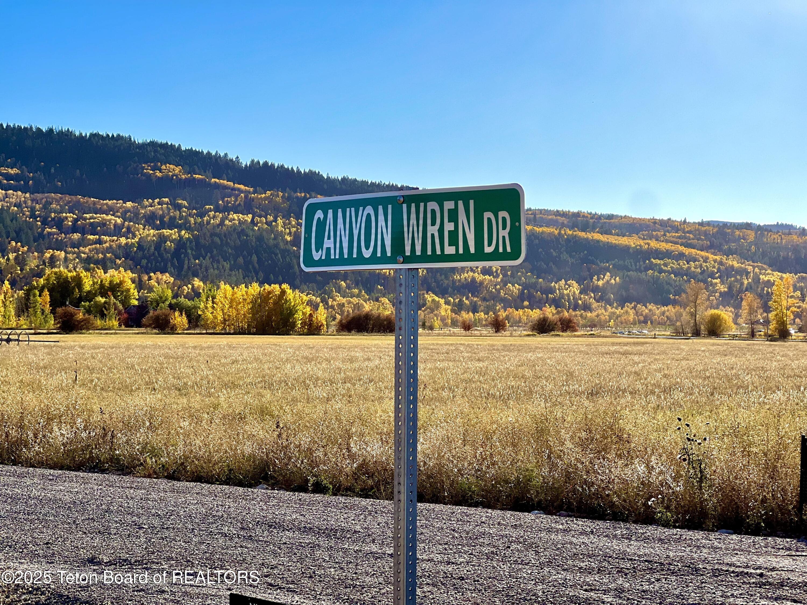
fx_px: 1795
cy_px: 302
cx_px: 404
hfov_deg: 25.3
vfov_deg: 19.1
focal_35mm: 77
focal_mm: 9
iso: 32
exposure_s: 1/935
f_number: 2.8
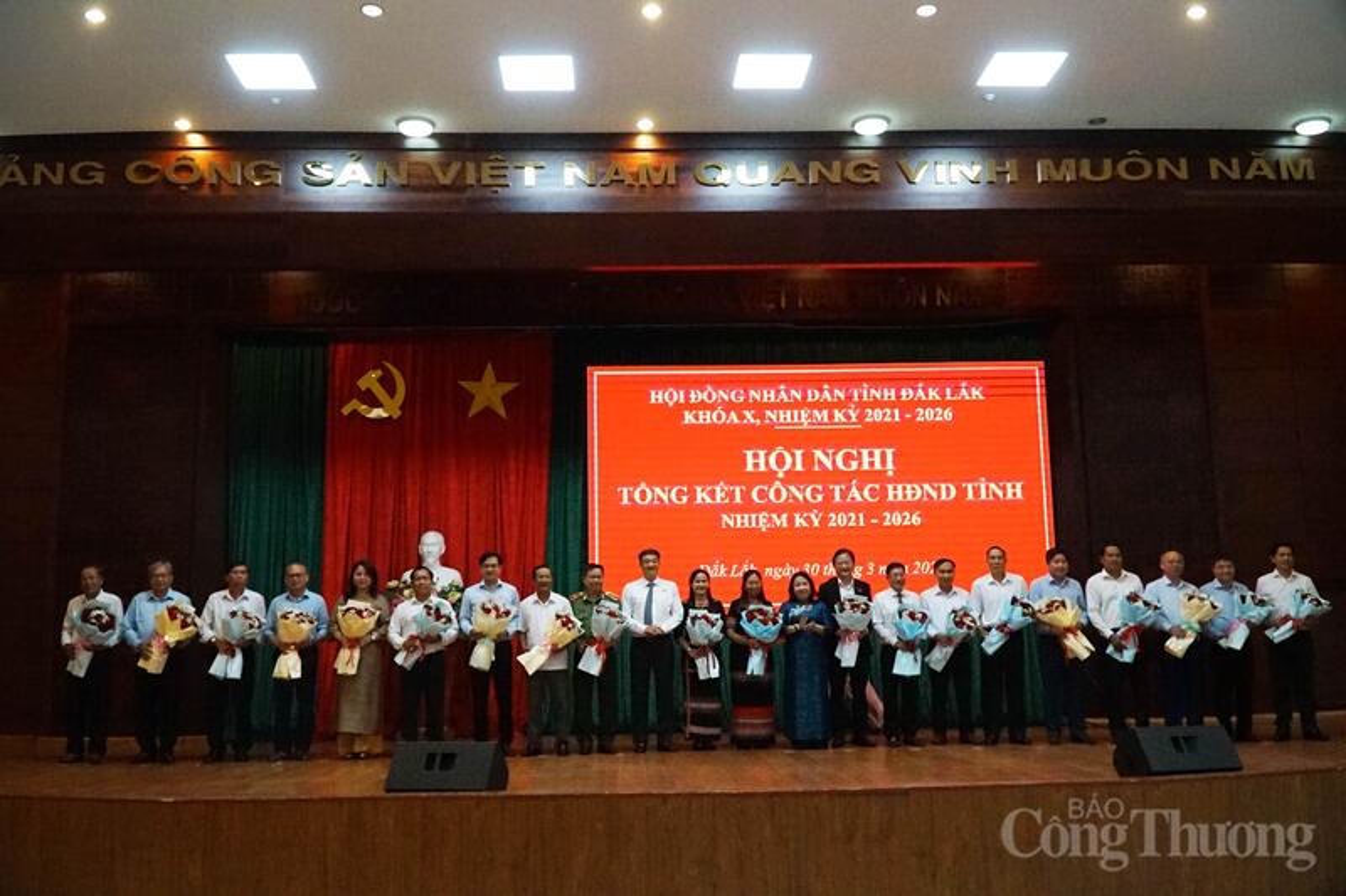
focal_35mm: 31
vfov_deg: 42.3
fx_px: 1159
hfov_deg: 60.3
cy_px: 448
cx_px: 673
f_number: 4
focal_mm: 21
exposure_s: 1/640
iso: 6400
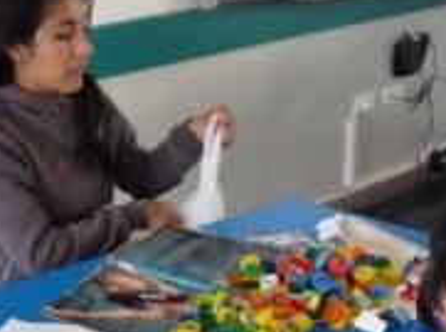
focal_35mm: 67
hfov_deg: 28.8
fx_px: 862
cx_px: 138
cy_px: 339
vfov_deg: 21.0
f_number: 2.8
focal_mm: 4.8
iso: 800
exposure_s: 1/50
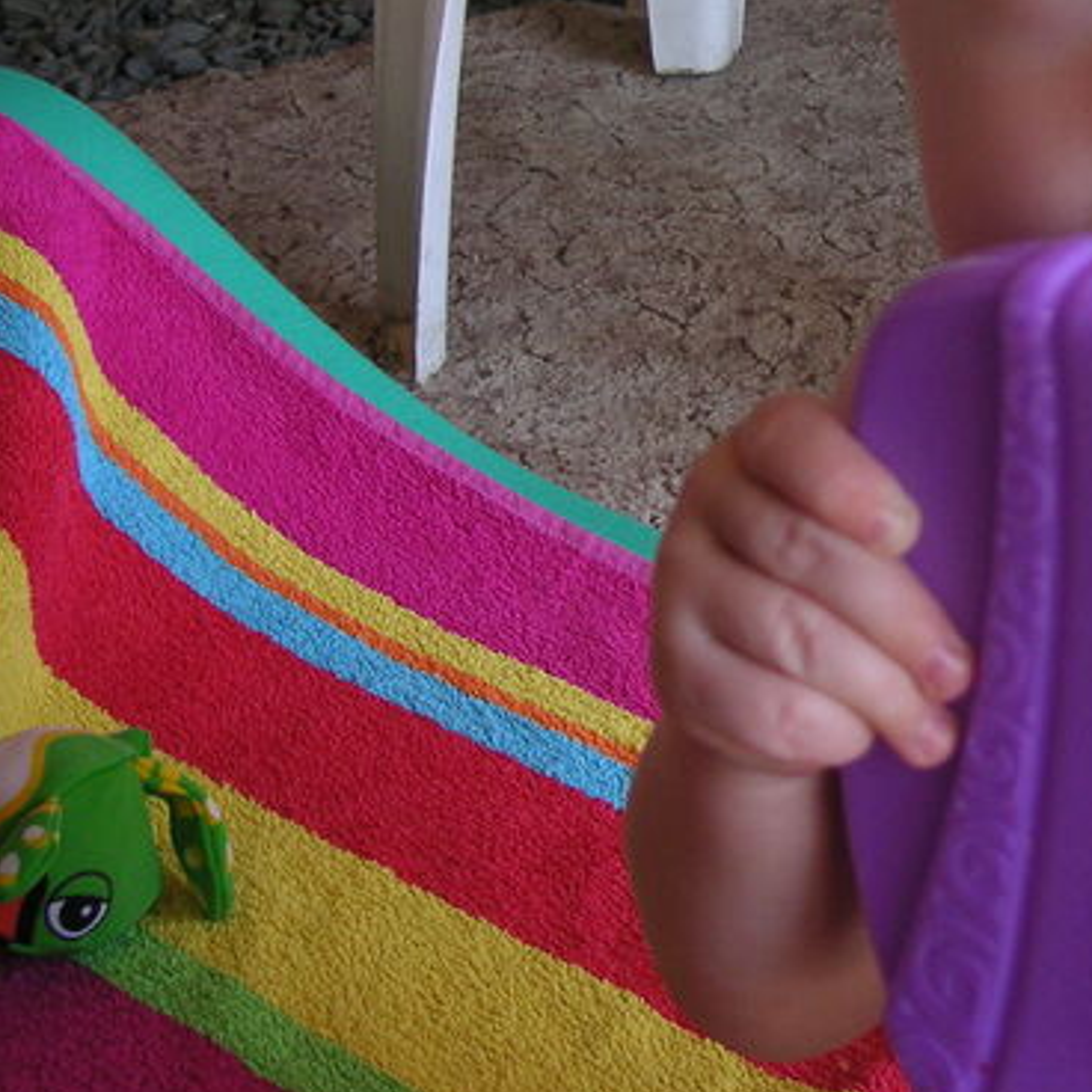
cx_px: 1042
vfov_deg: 24.0
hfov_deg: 23.5
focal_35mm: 71
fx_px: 2534
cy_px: 220
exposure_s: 1/125
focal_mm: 6.1
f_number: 2.8
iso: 50
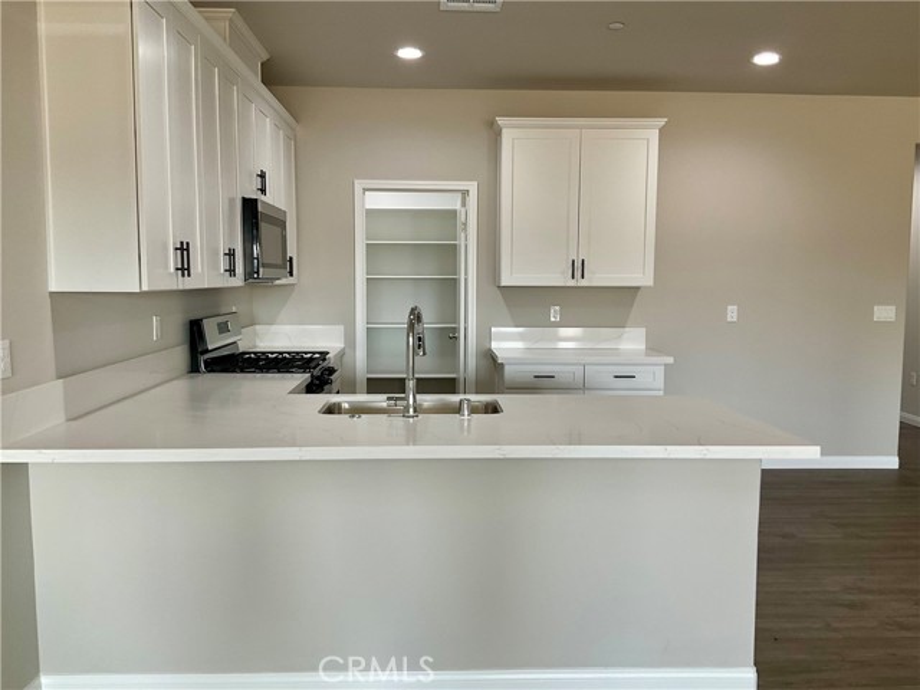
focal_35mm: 29
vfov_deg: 48.2
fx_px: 771
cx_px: 460
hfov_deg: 61.7
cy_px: 345
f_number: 1.8
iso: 50
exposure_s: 1/60
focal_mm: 3
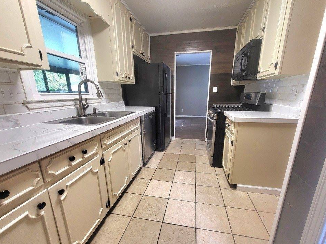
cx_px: 167
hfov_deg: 102.1
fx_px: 132
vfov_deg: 85.6
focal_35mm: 14
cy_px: 128
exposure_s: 1/60.2
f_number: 2.2
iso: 250
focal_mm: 1.74
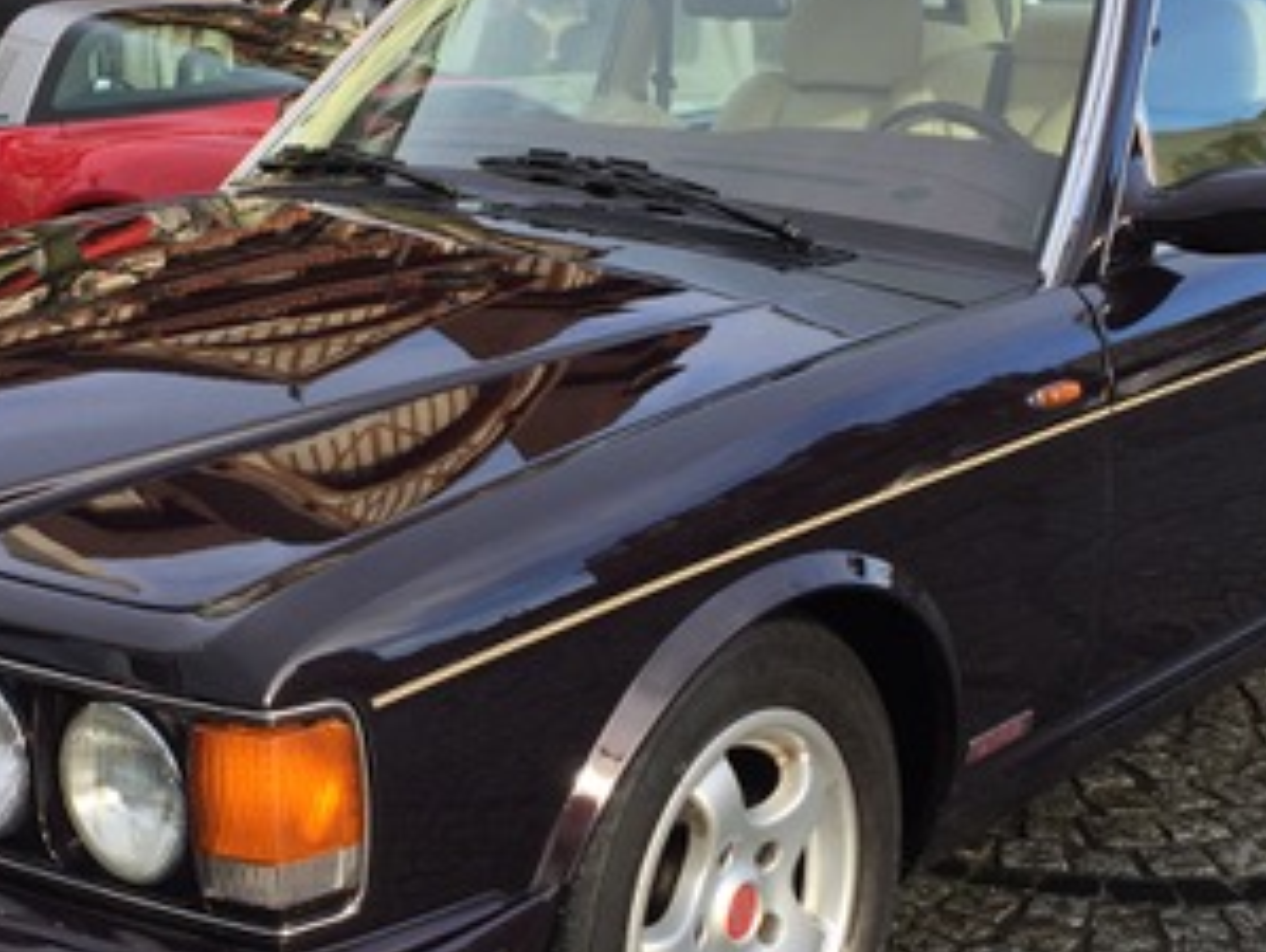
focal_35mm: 62
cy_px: 508
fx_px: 2270
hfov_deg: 31.1
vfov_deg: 23.7
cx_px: 512
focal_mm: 4.15
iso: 32
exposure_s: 1/377
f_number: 2.2
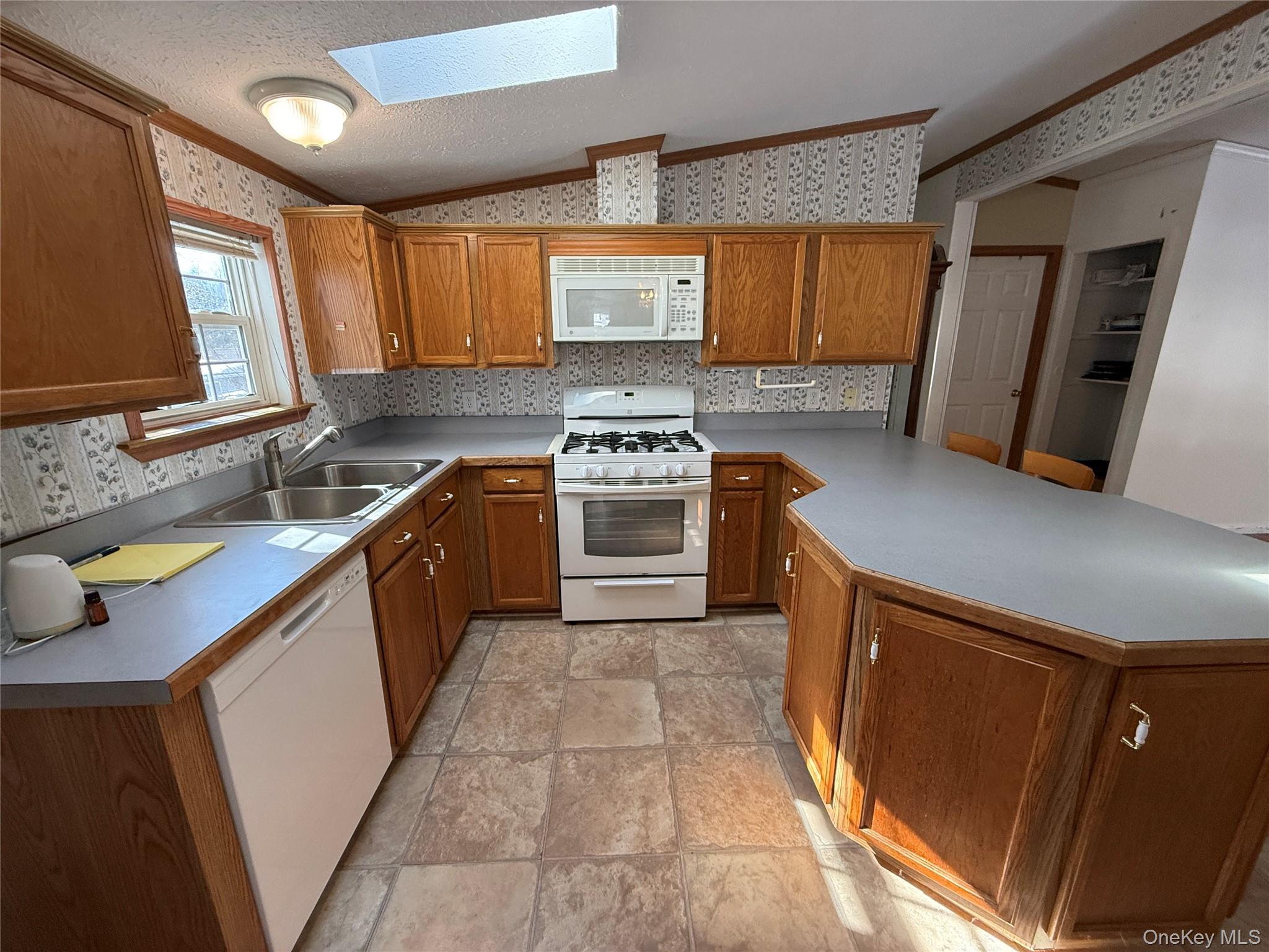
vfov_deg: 85.7
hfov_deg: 102.1
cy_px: 476
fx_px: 513
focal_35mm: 14
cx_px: 634
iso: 320
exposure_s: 1/120
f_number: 2.2
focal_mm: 2.22
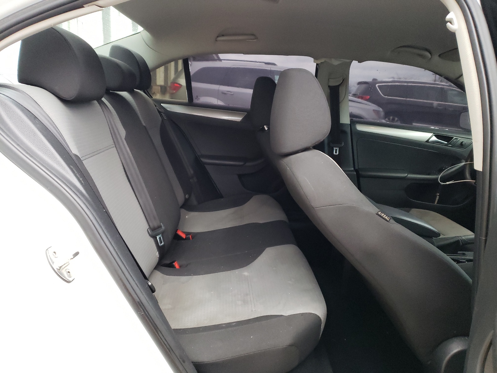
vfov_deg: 53.1
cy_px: 186
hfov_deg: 67.3
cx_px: 248
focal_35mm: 26
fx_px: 373
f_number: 1.5
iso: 311
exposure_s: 1/60.2
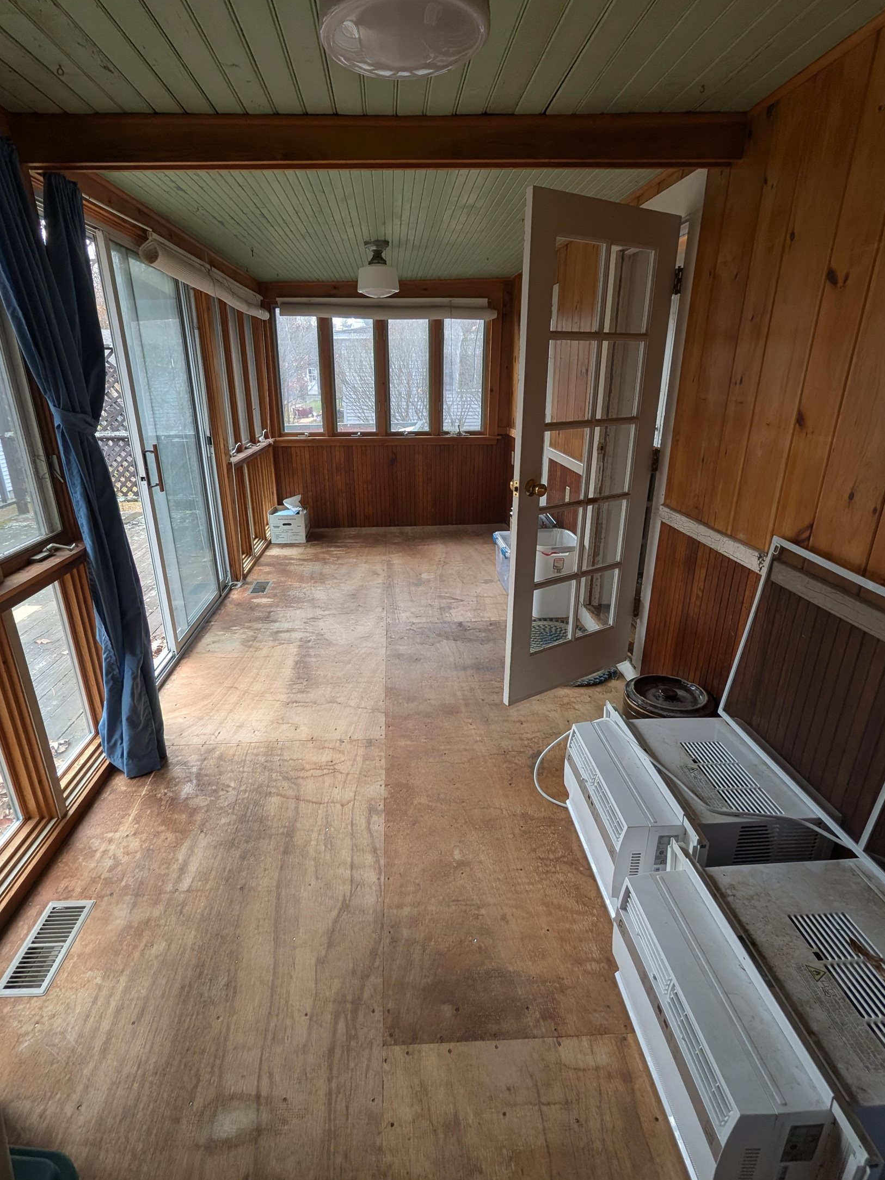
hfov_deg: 74.7
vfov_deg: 91.0
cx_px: 418
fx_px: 580
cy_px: 604
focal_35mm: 17
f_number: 2.2
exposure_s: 1/121
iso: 122
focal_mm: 2.22
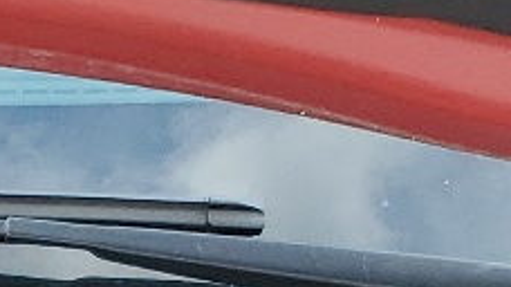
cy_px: 1094
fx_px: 2695
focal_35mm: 199
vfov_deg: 5.4
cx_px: -455
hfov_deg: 10.1
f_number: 1.5
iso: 50
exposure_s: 1/476
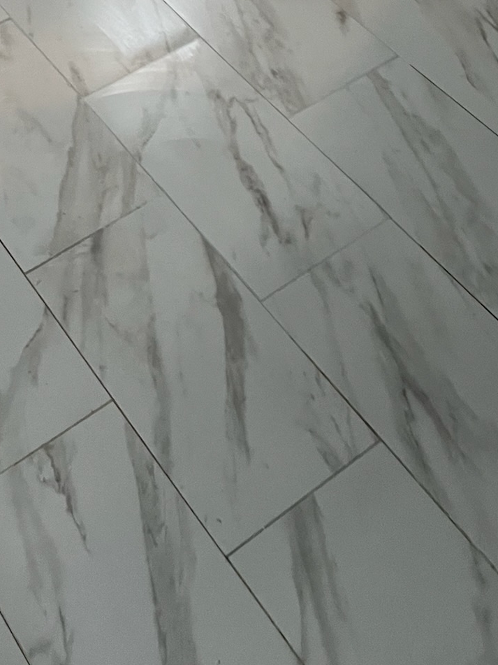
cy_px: 106
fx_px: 1074
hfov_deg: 26.1
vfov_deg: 33.1
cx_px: 206
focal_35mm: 56
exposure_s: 1/30
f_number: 1.5
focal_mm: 5.7
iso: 640
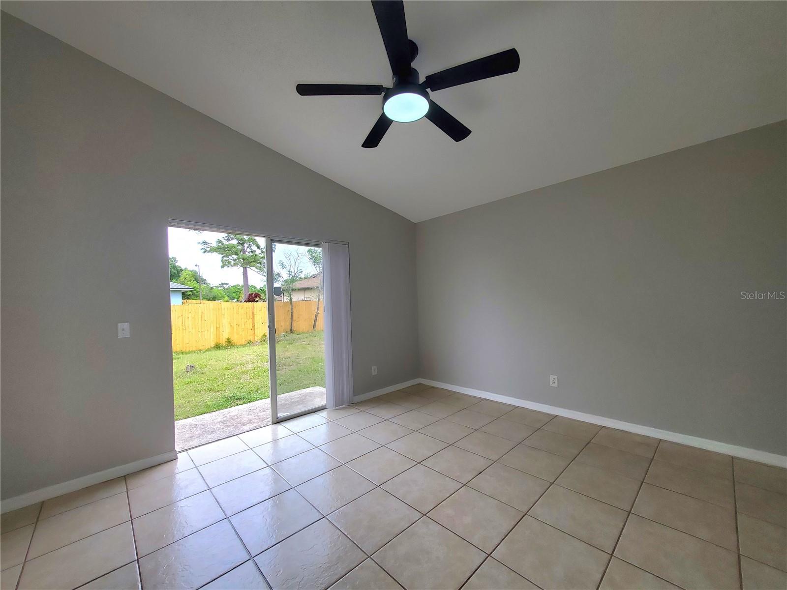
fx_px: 296
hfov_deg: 106.2
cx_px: 394
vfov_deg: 89.9
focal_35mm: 13
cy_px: 295
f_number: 2.2
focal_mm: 1.8
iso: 80
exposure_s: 1/120
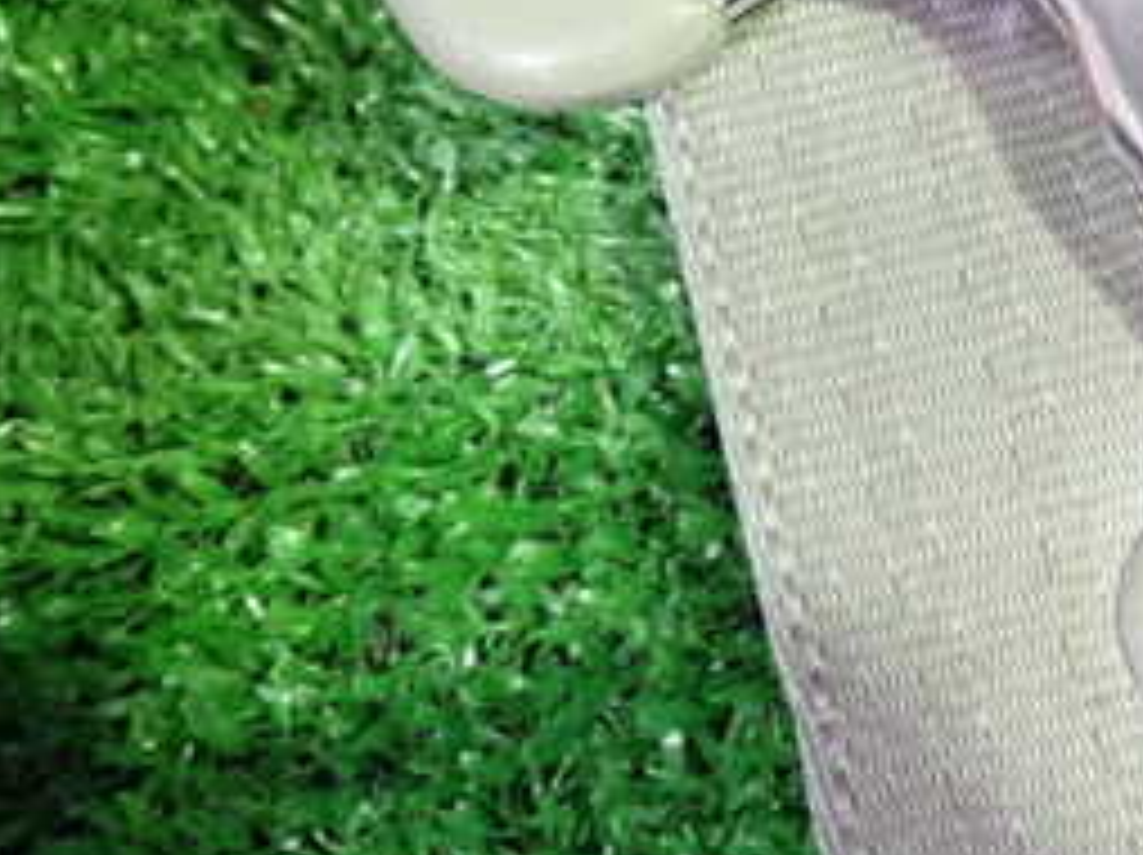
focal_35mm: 71
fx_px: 2342
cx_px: 1044
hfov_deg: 26.4
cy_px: -122
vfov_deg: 19.7
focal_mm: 5.4
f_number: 2.3
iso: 640
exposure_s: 1/30
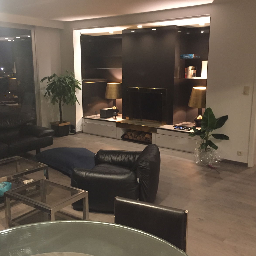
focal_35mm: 35
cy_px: 127
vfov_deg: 47.2
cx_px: 129
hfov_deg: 47.2
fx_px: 293
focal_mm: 4.15
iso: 500
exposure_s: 1/17
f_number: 2.2
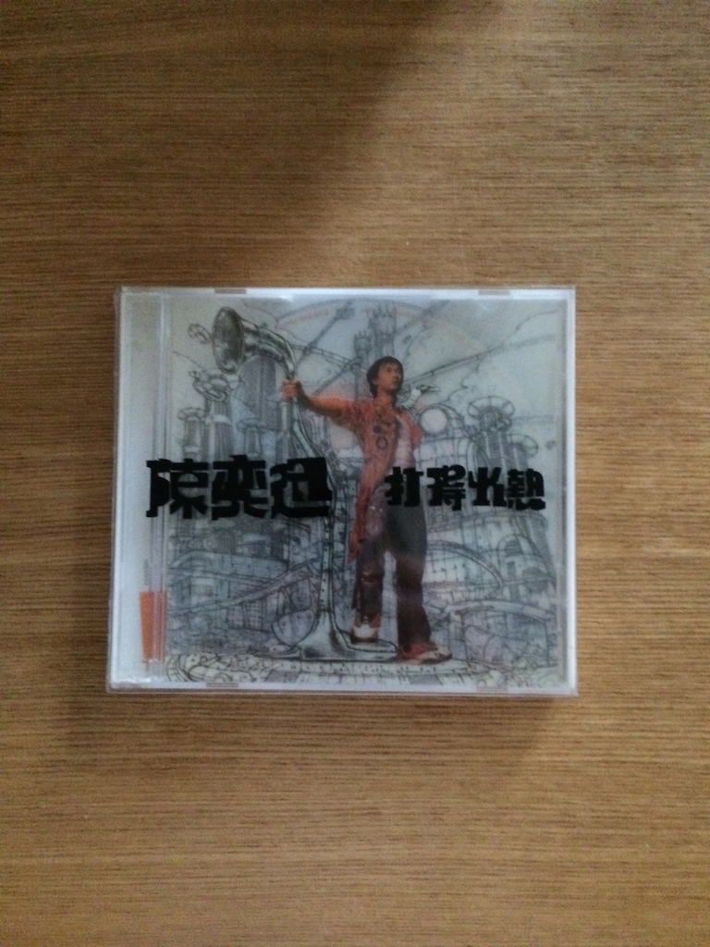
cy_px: 474
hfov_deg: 46.8
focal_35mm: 30
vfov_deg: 60.0
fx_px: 820
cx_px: 355
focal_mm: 4.12
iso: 640
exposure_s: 1/15
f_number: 2.2
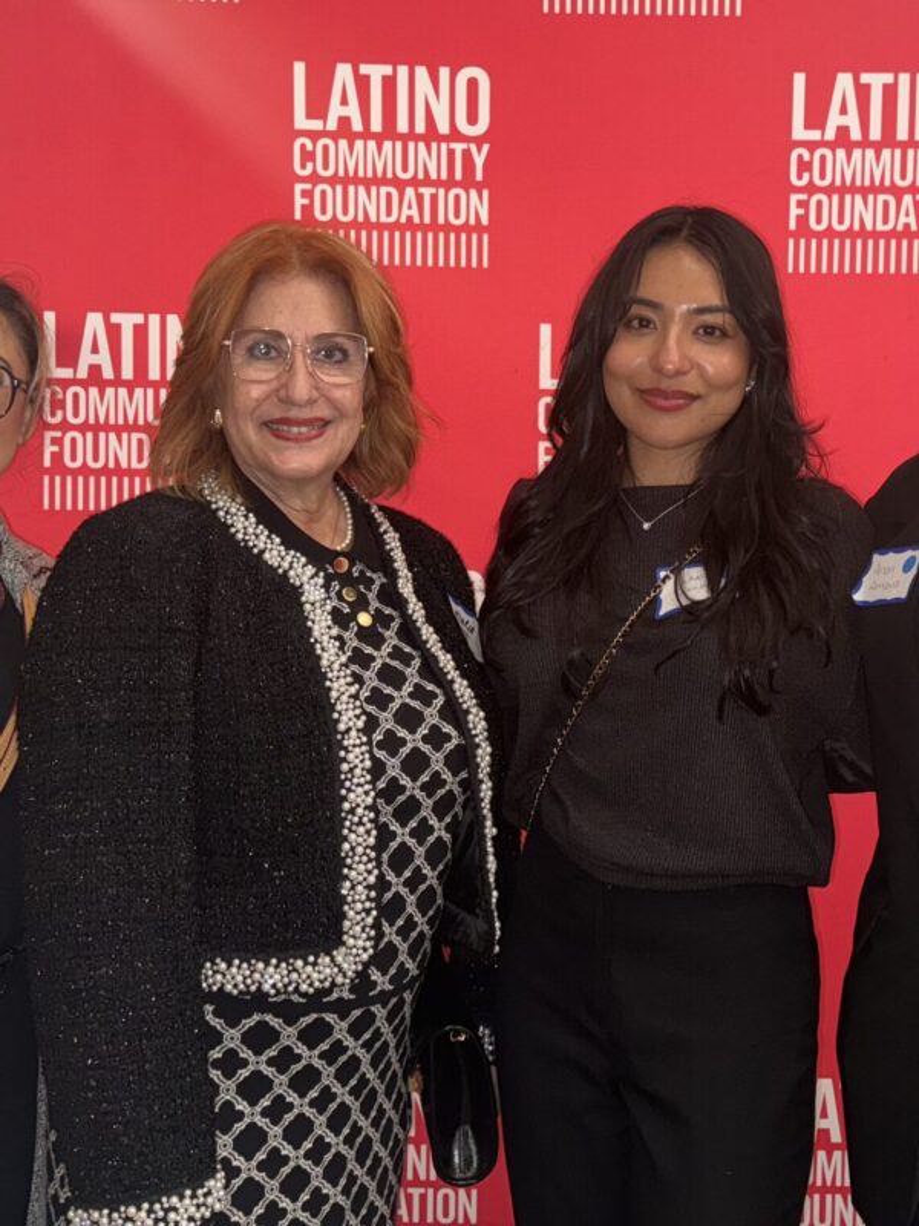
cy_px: 613
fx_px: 850
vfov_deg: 71.6
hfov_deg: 56.8
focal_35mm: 24
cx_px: 460
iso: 100
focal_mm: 6.76
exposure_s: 1/15
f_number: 1.78
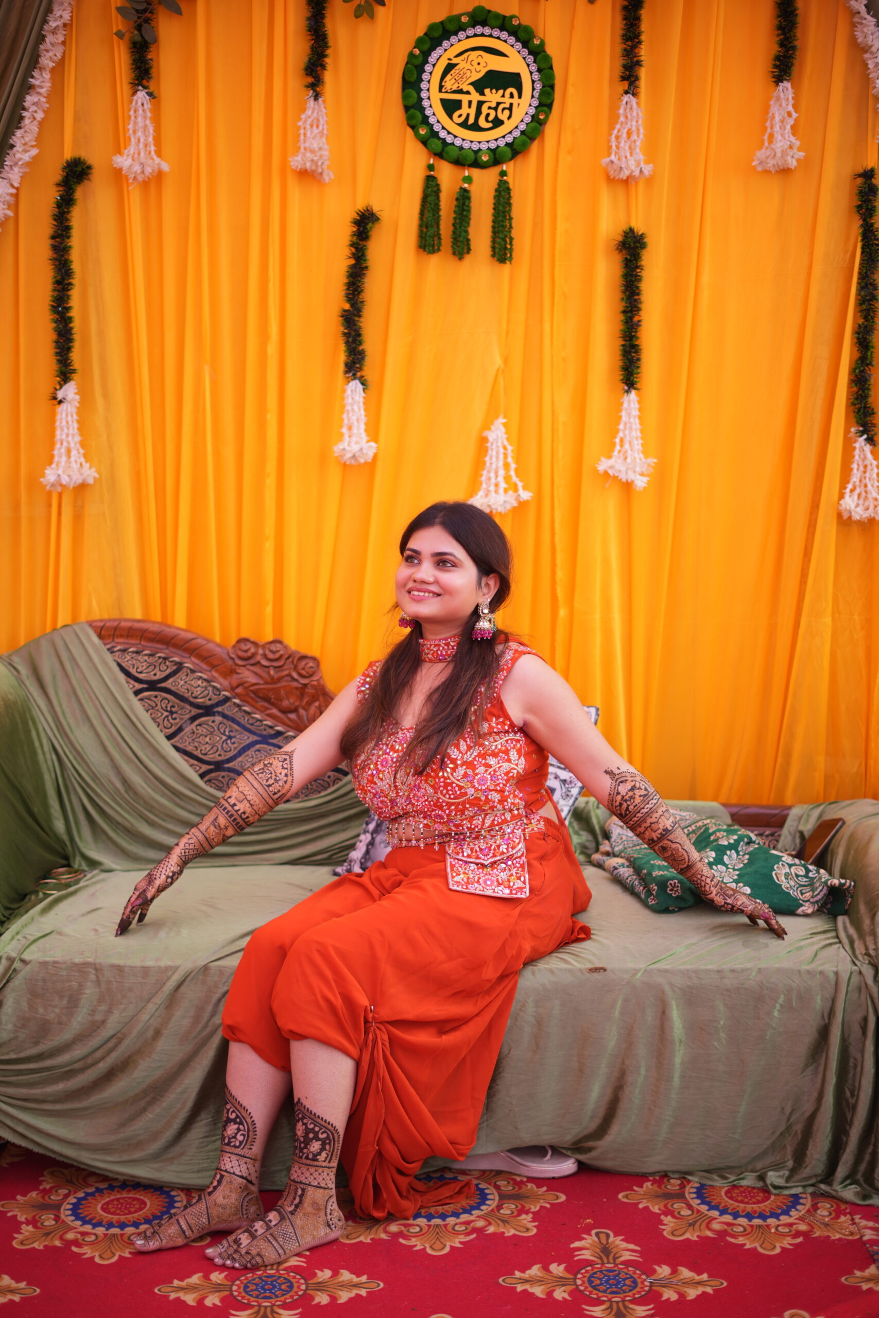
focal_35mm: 50
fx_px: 1831
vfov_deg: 39.6
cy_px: 659
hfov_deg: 27.0
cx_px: 440
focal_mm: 50
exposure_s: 1/320
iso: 100
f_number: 1.8
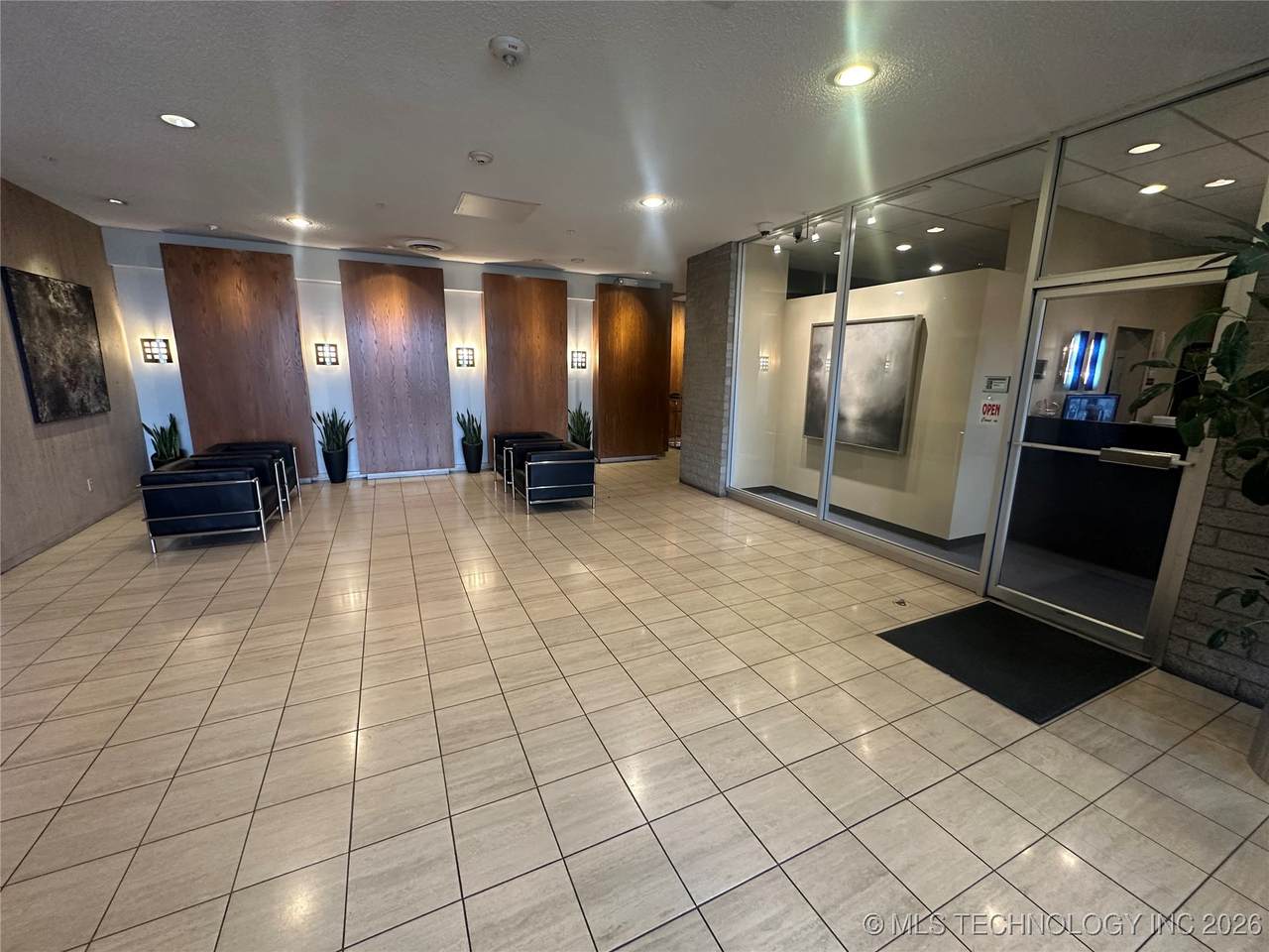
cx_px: 634
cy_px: 476
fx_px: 513
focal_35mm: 14
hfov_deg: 102.1
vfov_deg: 85.7
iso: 320
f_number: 2.2
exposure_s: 1/60
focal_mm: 2.22
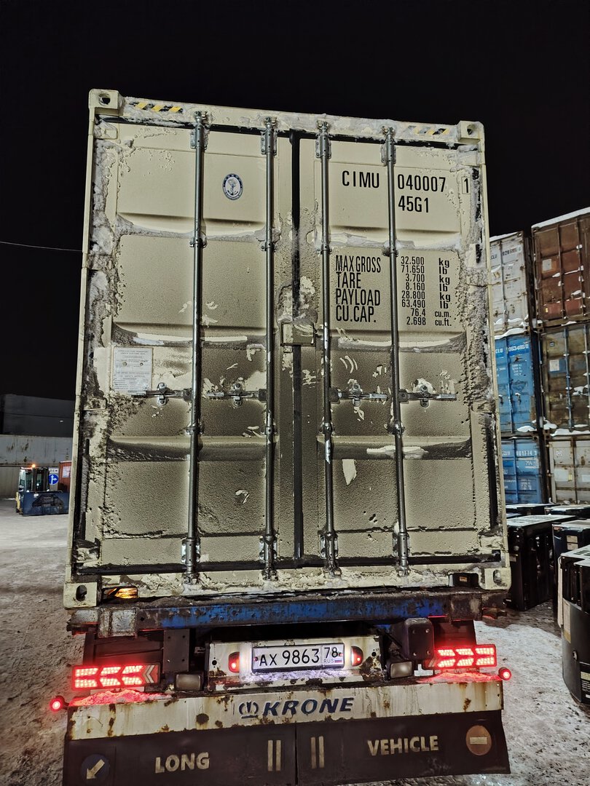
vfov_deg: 71.6
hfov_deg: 56.8
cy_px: 393
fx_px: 545
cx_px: 295
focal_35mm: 24
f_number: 1.75
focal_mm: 5.25
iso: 3428
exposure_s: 1/16.7
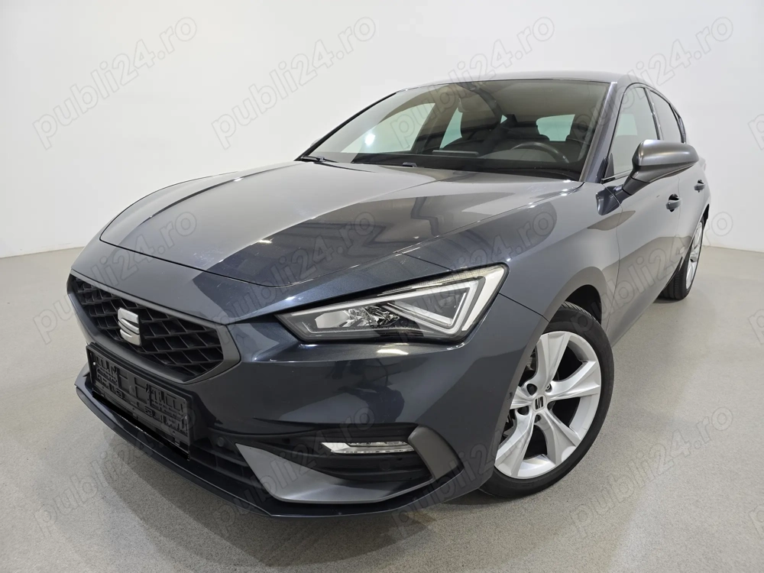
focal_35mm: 23
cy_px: 286
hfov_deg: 73.9
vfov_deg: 58.9
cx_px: 382
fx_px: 508
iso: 250
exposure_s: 1/100
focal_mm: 6.3
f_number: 1.7
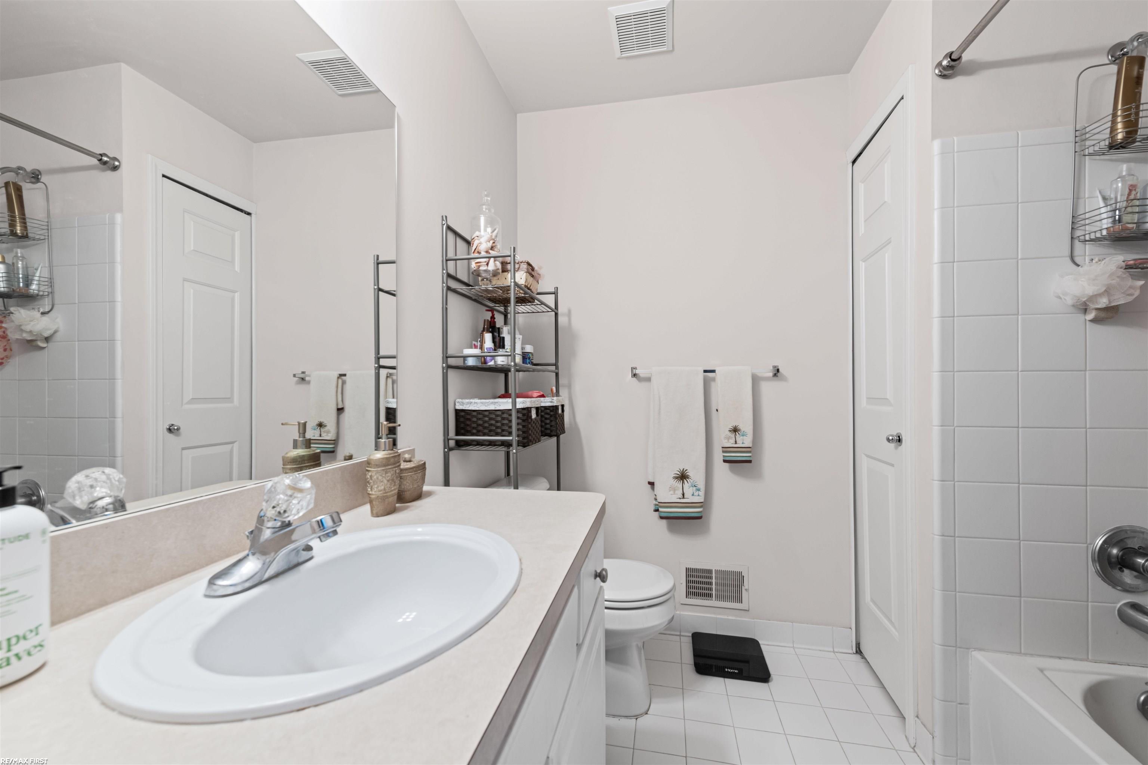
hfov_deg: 104.3
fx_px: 446
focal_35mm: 14
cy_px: 382
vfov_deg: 81.2
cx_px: 574
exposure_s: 1/2
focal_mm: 14
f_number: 10
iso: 400
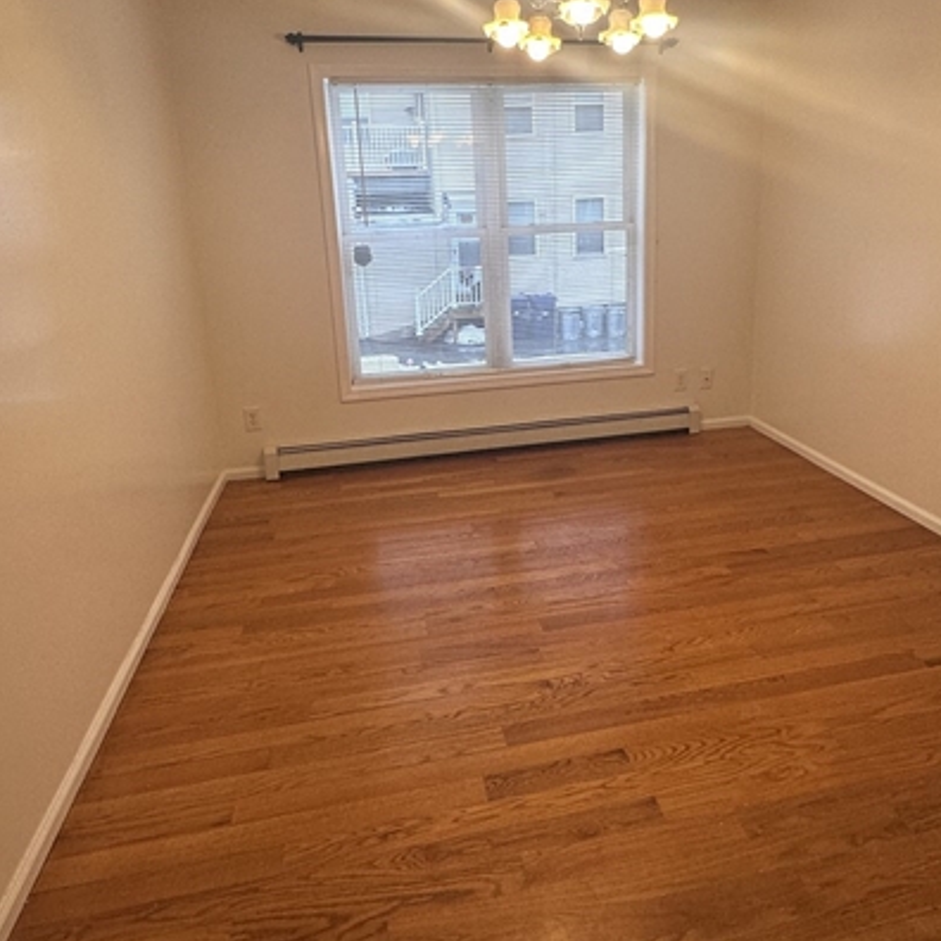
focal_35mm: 24
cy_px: 378
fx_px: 738
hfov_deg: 64.8
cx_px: 528
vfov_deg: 64.4
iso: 125
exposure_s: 1/120
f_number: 2.2
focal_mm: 2.22
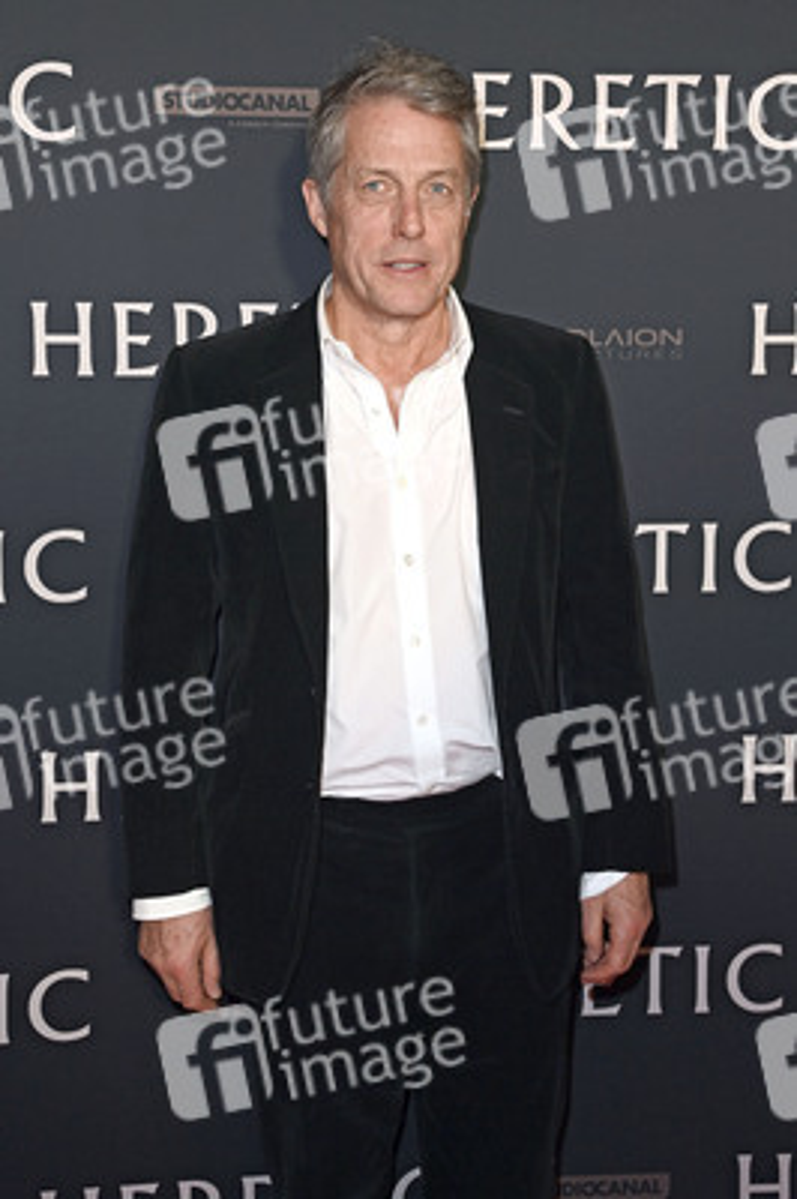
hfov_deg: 29.2
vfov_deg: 42.8
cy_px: 600
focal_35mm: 46
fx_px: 1530
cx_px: 398
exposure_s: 1/200
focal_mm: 46
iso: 1600
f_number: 5.6
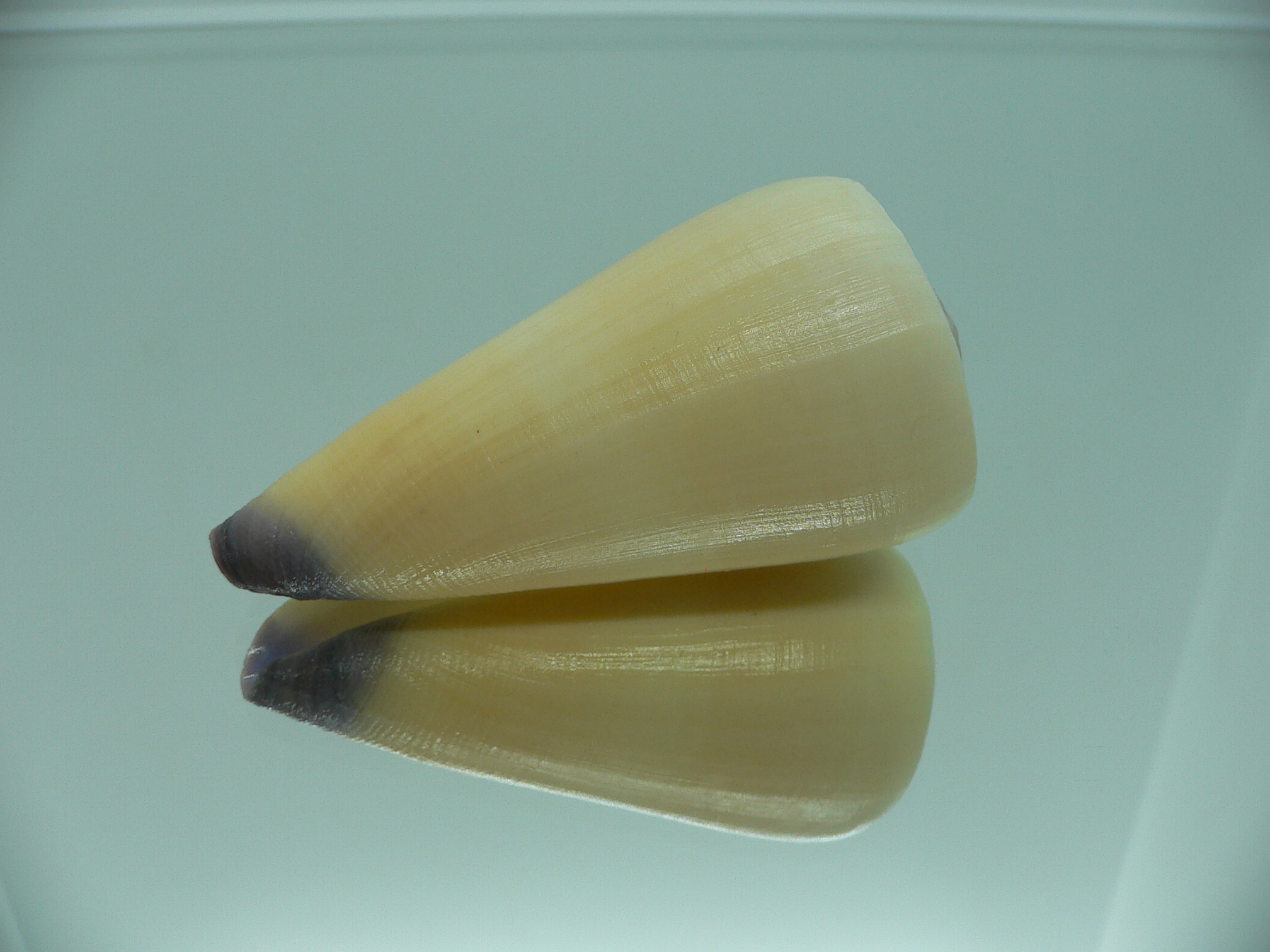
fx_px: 1284
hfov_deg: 52.6
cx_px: 635
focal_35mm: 35
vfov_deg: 40.7
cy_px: 476
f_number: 2.8
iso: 80
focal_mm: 4.6
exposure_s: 1/80
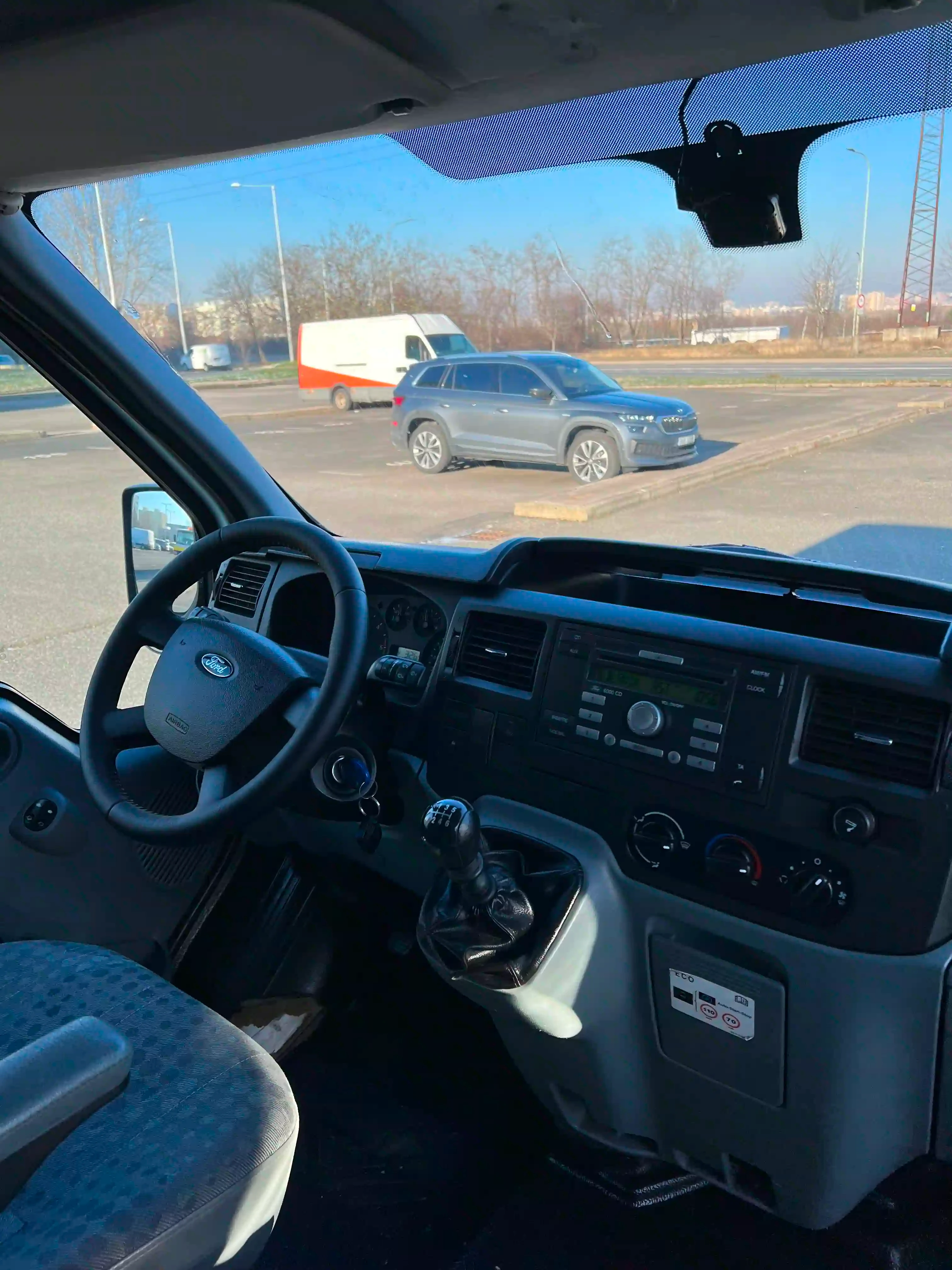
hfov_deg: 53.1
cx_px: 476
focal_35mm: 26
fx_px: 953
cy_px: 635
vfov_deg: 67.3
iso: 50
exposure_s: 1/846
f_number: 1.5
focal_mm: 5.7
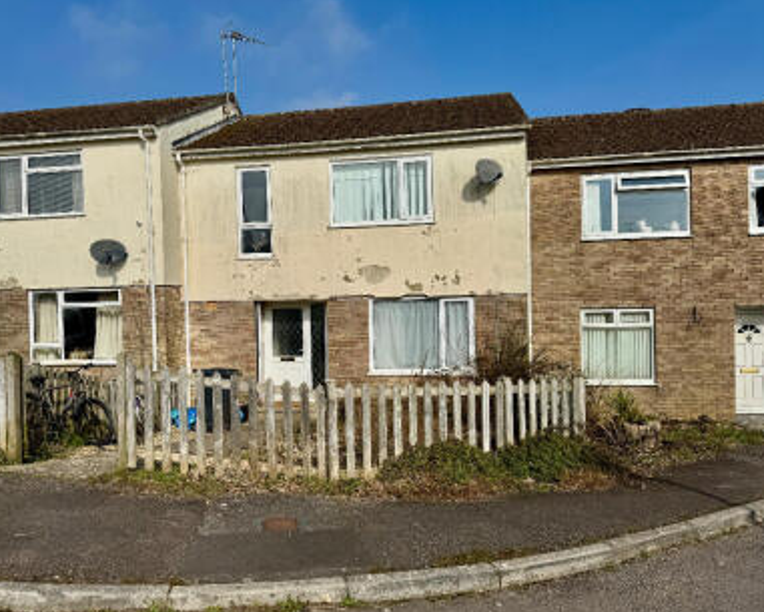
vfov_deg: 54.9
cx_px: 352
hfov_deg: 65.9
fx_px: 588
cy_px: 314
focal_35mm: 26
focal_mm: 6.76
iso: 80
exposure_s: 1/12346
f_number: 1.78
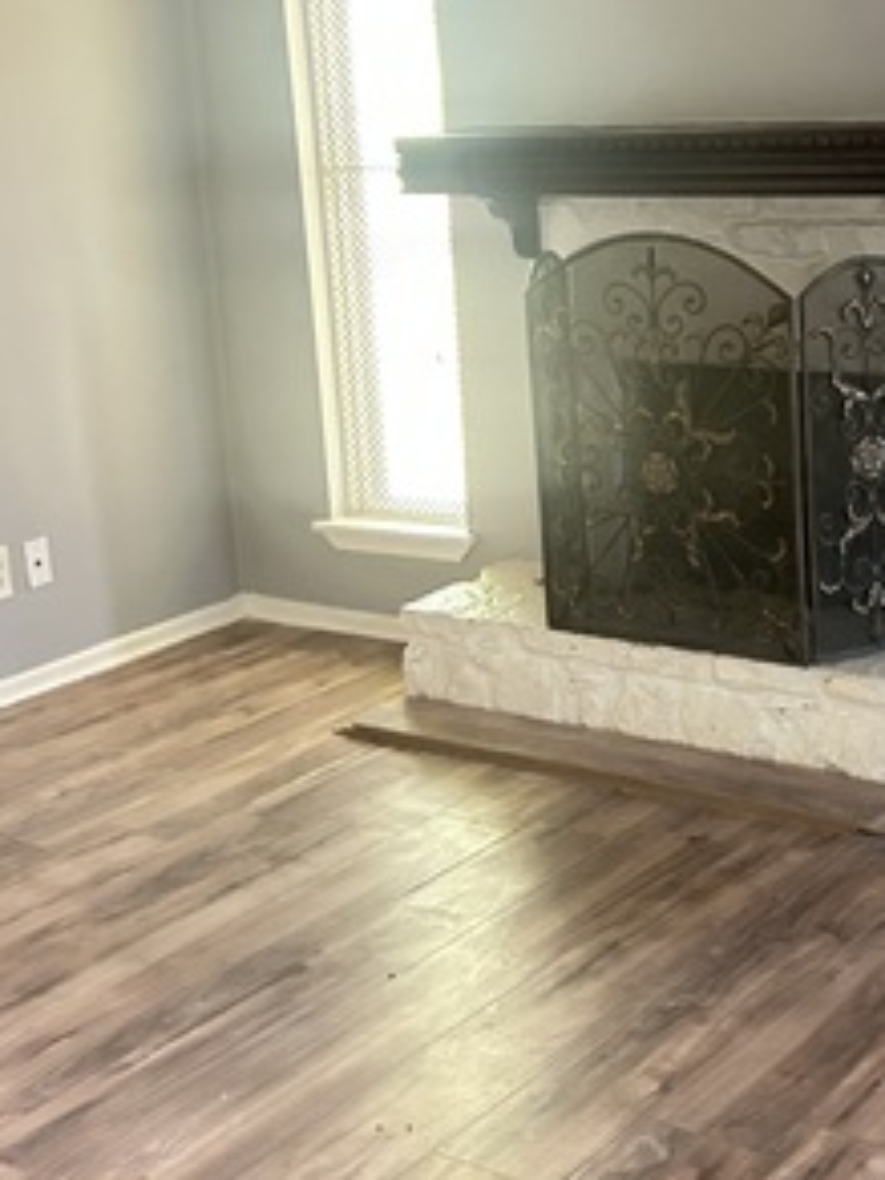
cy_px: 445
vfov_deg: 33.6
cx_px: 679
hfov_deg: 25.3
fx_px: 1943
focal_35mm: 57
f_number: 1.5
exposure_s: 1/24
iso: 1000
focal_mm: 5.7
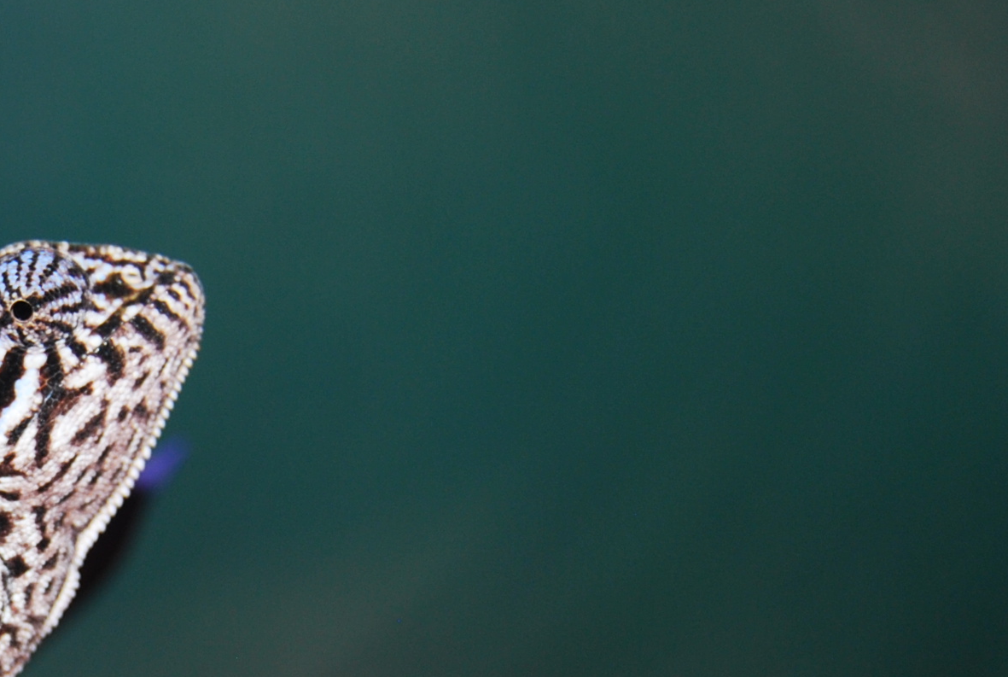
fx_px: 2890
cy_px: 546
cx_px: -135
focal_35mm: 103
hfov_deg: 18.9
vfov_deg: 13.3
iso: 200
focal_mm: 28
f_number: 4.2
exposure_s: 1/60
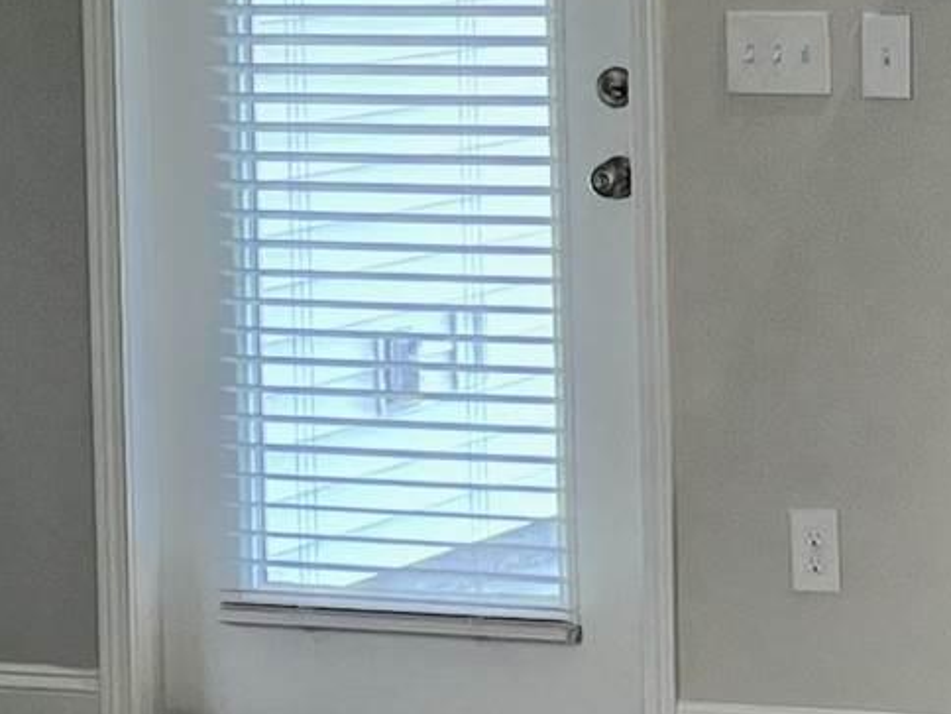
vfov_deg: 8.9
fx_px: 4533
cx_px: 896
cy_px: -26
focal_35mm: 165
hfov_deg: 11.9
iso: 64
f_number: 1.5
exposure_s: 1/120
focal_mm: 5.7
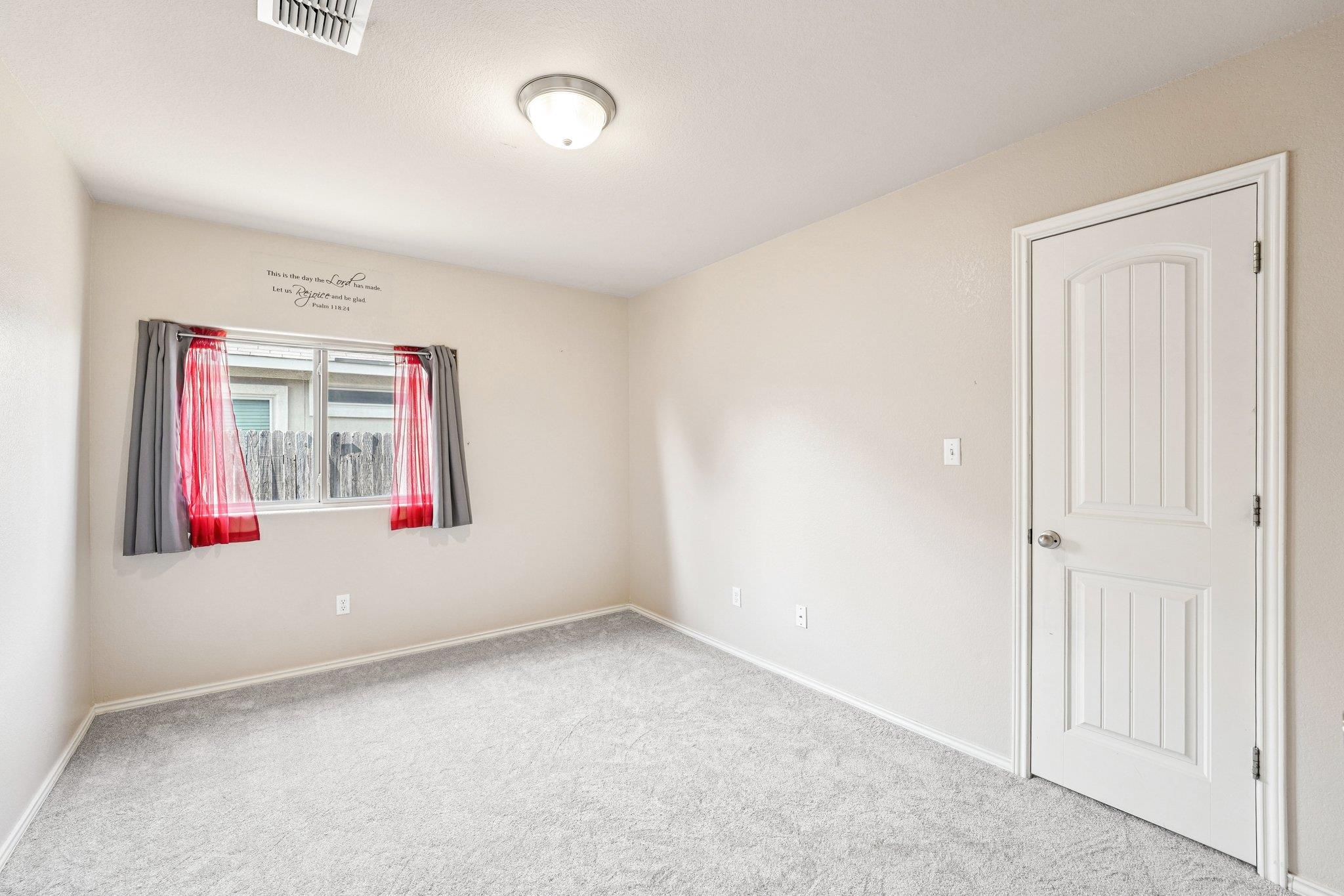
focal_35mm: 14
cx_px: 672
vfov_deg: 81.2
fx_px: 523
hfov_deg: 104.3
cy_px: 448
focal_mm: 14
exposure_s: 1/15
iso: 400
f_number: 8
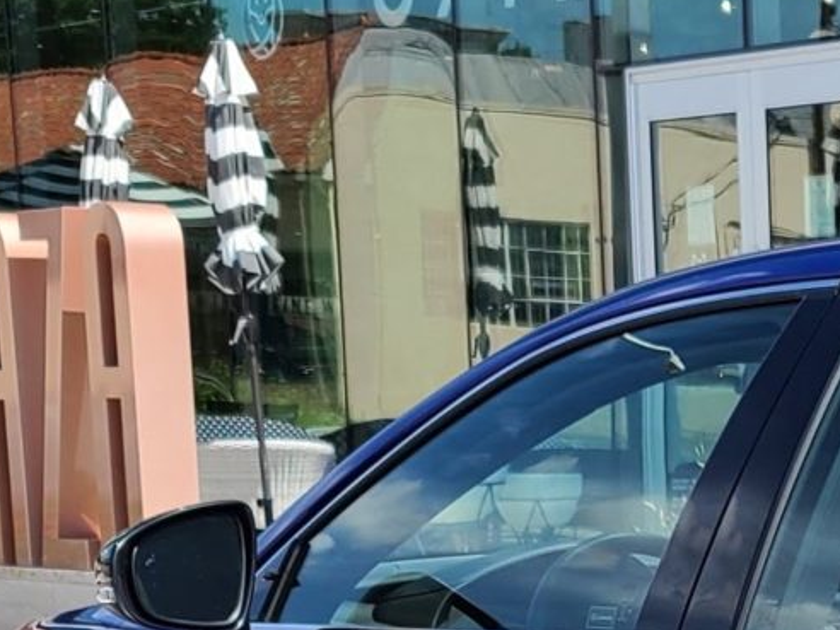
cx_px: 1344
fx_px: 3155
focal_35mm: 130
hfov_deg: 14.0
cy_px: 937
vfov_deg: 11.0
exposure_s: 1/591
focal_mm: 7
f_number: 1.8
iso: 16
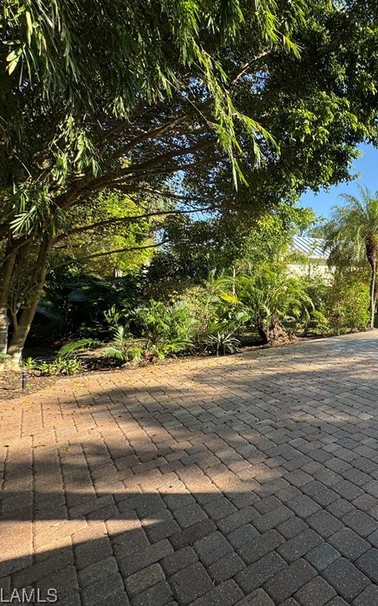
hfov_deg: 47.0
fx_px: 346
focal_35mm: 21
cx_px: 384
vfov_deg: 82.3
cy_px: 293
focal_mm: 2.22
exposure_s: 1/707
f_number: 2.2
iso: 40
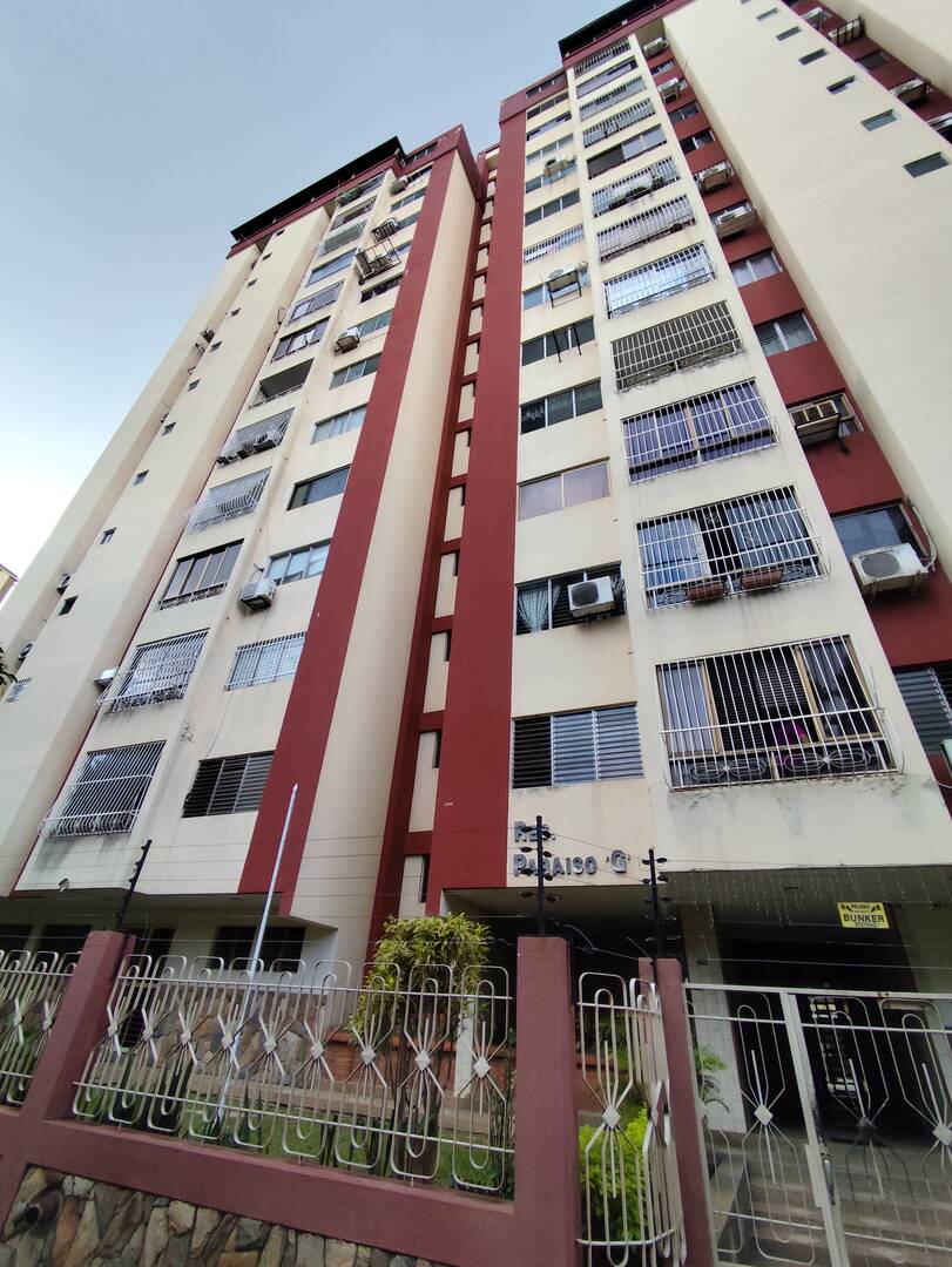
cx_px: 476
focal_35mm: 16
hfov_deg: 78.1
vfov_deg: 94.5
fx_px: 586
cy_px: 634
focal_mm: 1.65
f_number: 2.2
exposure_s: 1/208
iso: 50
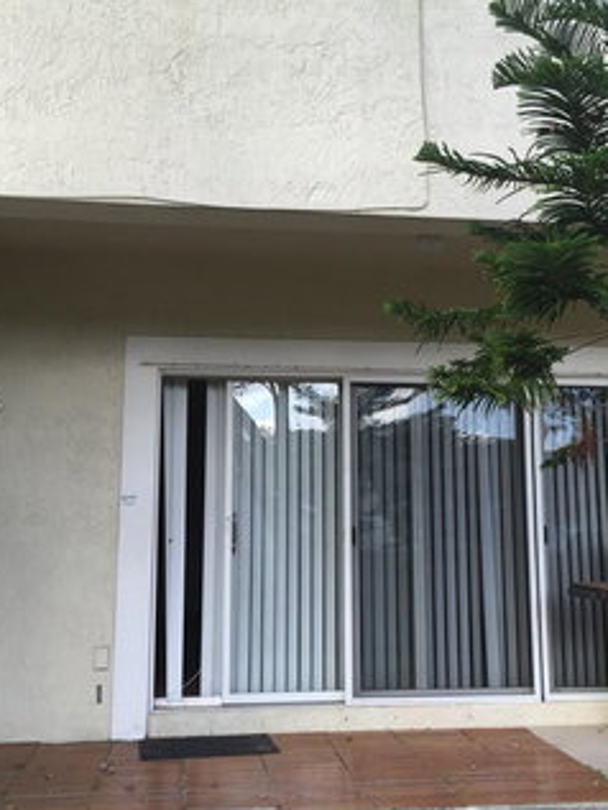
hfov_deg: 36.8
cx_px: 326
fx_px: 913
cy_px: 406
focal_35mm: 39
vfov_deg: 47.8
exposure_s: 1/122
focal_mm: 4.15
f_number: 2.2
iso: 32
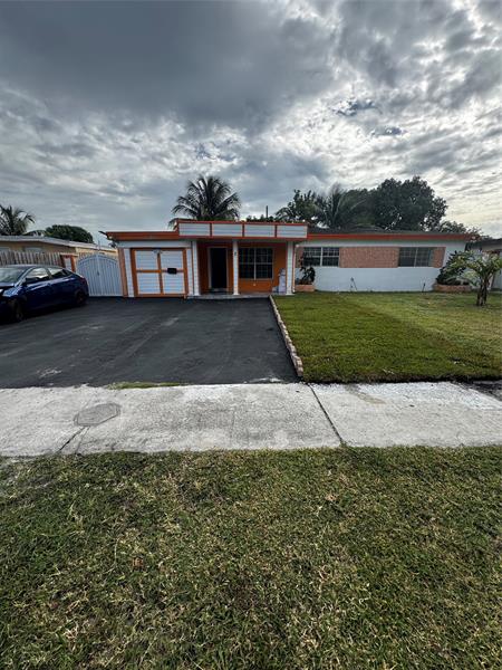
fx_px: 271
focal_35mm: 14
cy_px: 335
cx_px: 251
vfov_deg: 102.1
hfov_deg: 85.7
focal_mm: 2.22
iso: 40
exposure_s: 1/932
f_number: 2.2
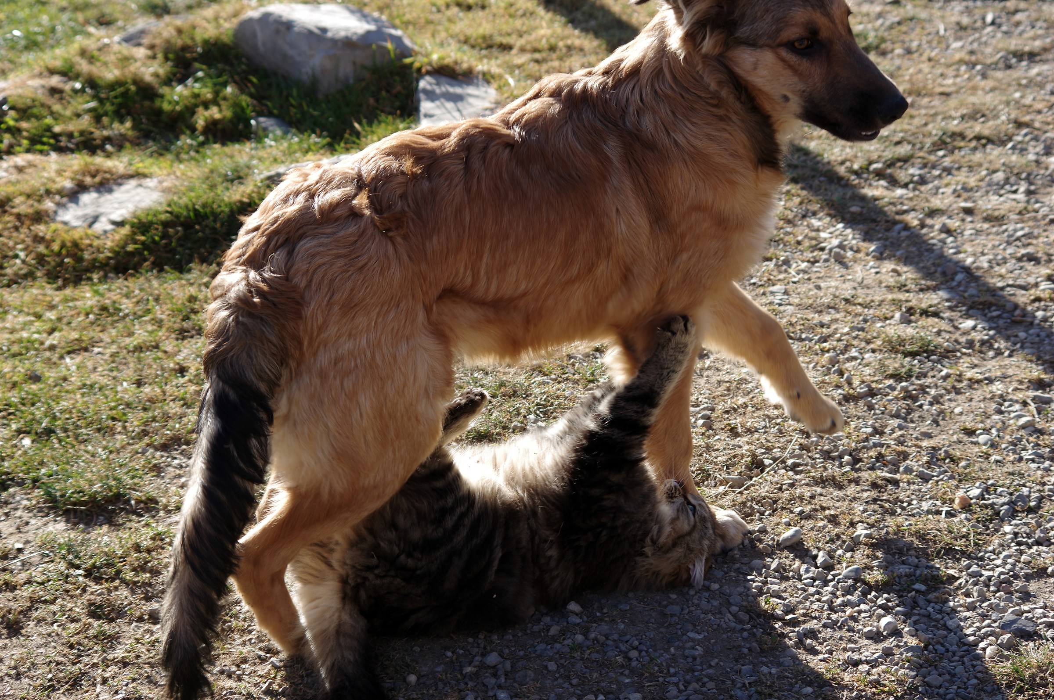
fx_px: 2398
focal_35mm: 82
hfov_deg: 24.8
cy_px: 350
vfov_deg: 16.6
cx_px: 527
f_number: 5.6
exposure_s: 1/160
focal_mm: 55
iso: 100
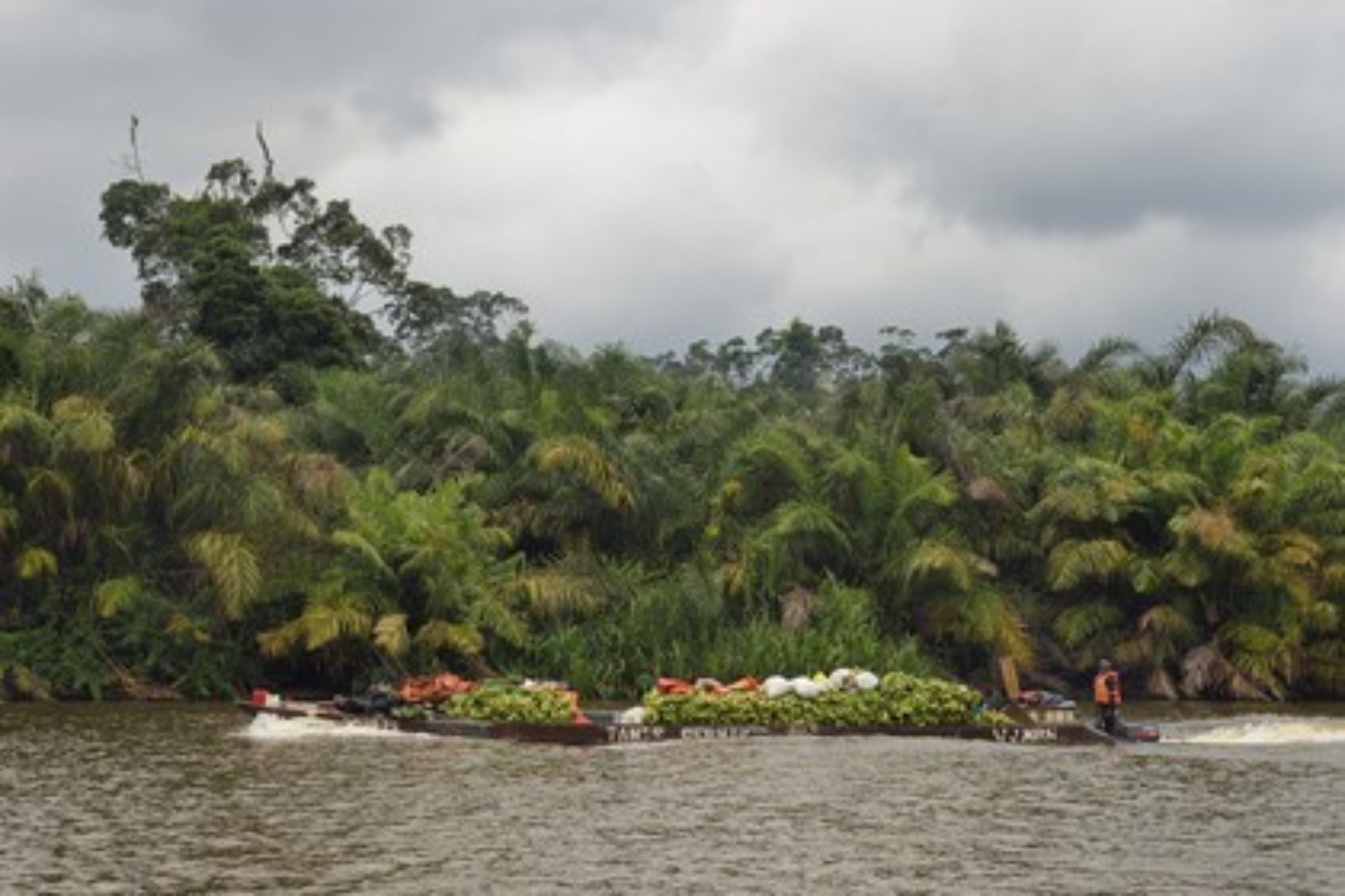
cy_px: 448
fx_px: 2092
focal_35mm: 56
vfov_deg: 24.2
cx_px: 672
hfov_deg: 35.6
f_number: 10
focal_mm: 56
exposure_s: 1/1000
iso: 800
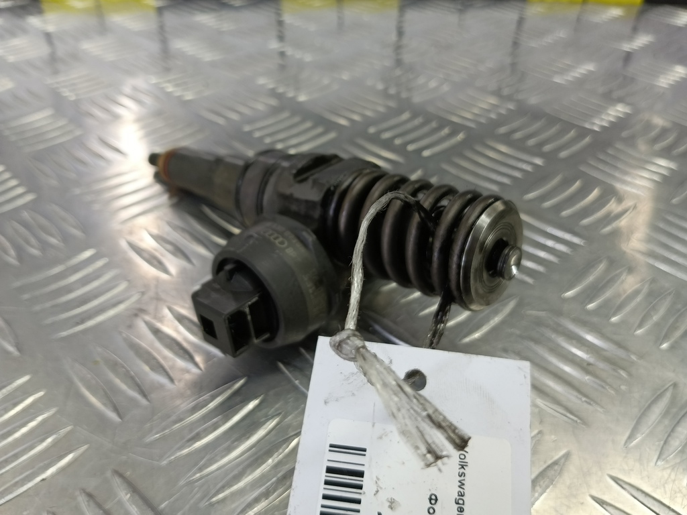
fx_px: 456
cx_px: 344
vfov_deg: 58.9
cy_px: 258
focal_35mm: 23
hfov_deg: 73.9
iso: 123
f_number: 1.6
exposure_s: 1/50
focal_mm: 4.11
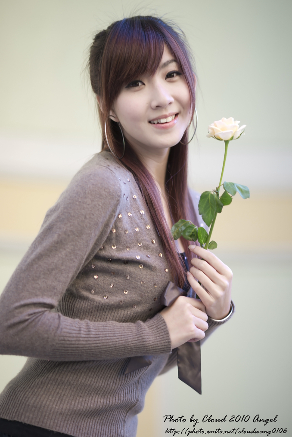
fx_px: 1655
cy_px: 218
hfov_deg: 10.1
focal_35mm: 136
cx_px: 147
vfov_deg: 15.1
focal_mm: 135
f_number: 1.8
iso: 100
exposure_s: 1/125
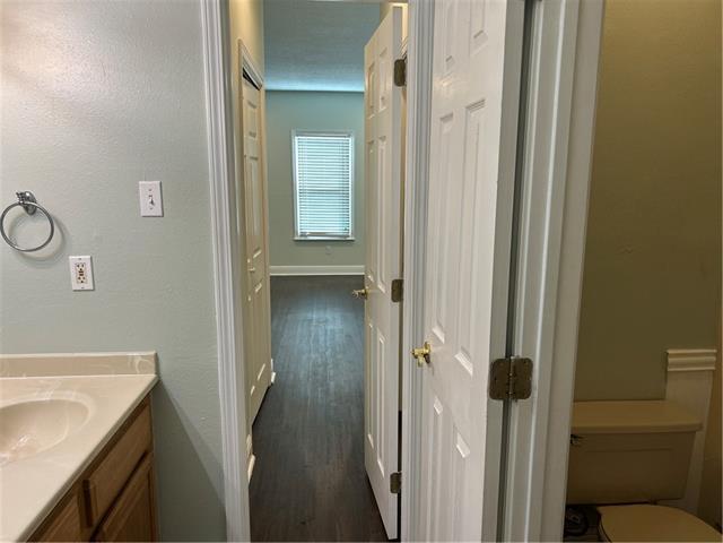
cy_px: 272
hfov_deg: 67.3
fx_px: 543
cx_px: 362
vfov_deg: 53.1
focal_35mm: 26
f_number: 1.5
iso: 80
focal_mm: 5.7
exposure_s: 1/120
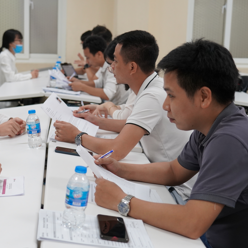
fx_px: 503
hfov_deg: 27.4
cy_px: 114
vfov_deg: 27.7
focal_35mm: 62
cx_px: 66
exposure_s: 1/160
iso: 2000
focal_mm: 43
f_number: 4
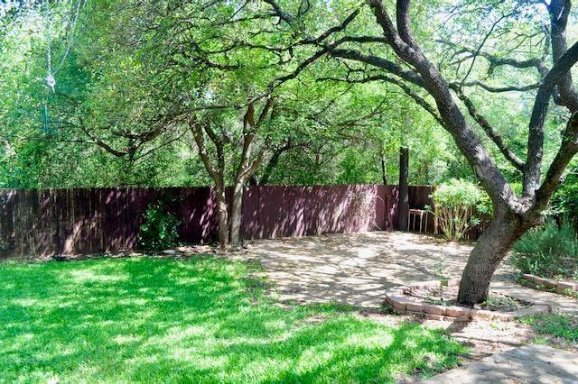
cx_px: 289
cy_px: 192
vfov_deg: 47.9
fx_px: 433
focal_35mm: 27
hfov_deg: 67.4
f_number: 8
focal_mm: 18
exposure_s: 1/60
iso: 400
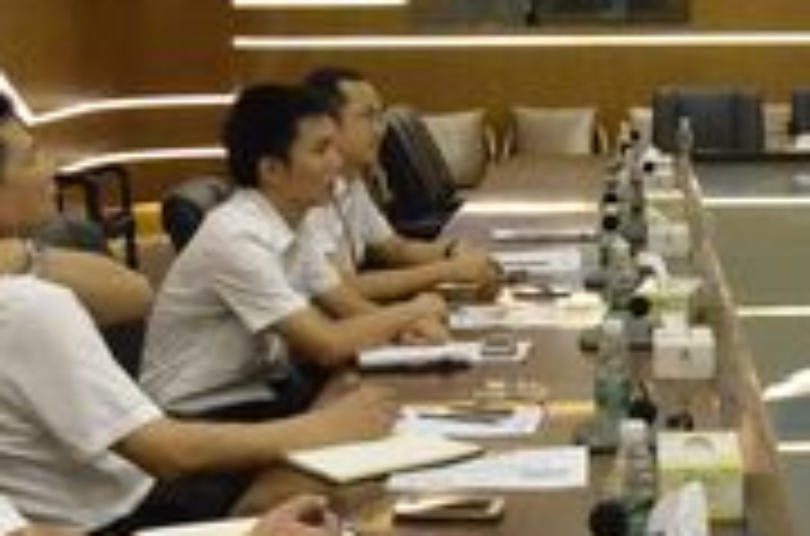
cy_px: 142
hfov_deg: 22.2
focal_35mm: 90
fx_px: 2020
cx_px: 702
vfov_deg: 15.0
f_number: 8
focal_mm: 18
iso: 6400
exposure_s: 1/80
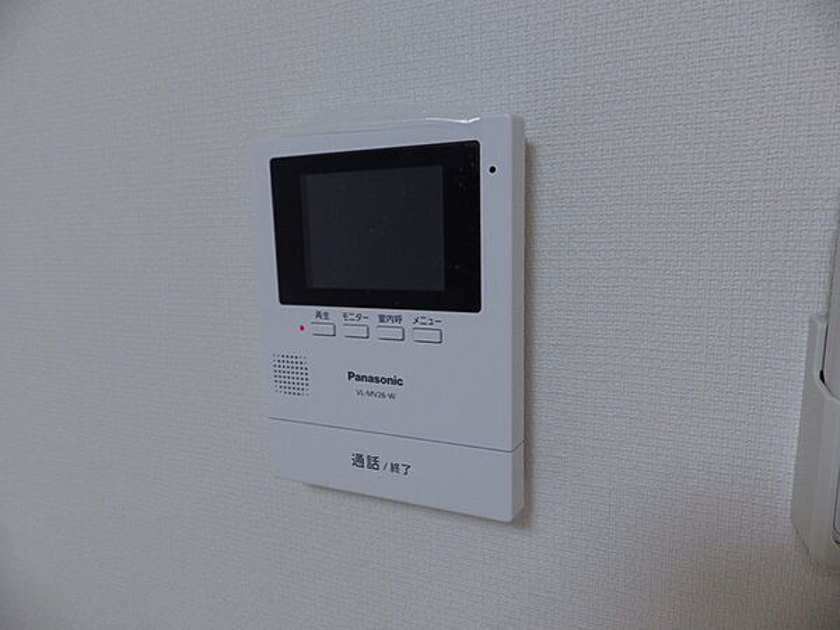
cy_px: 315
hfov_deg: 76.4
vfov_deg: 61.1
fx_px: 534
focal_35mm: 22
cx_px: 420
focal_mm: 4
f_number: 3.1
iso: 100
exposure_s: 1/45
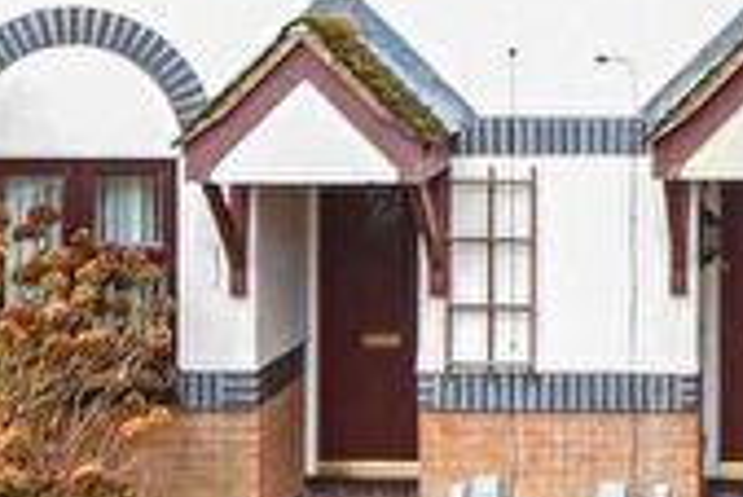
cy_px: 46
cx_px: 901
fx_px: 1880
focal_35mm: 91
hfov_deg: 20.8
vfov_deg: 14.9
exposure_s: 1/2.5
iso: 160
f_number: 9
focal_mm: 15
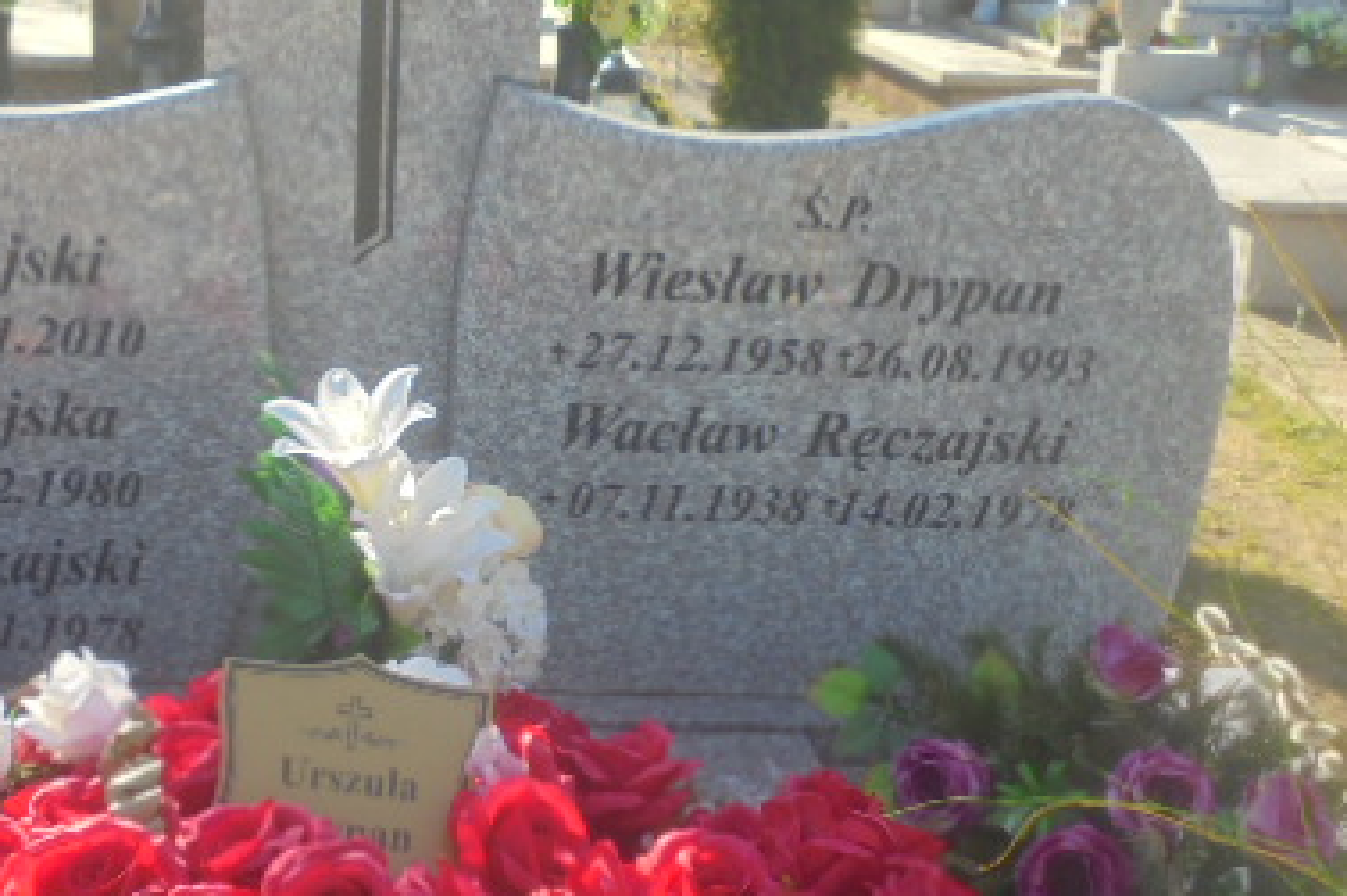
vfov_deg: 22.6
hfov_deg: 33.1
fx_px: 2244
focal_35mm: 60
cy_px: 482
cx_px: 447
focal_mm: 6.1
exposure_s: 1/250
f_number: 4
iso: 100
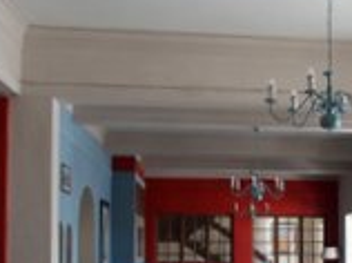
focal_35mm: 64
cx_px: 332
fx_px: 650
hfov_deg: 28.8
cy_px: 236
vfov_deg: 22.3
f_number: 2.8
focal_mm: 6
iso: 200
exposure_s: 1/30
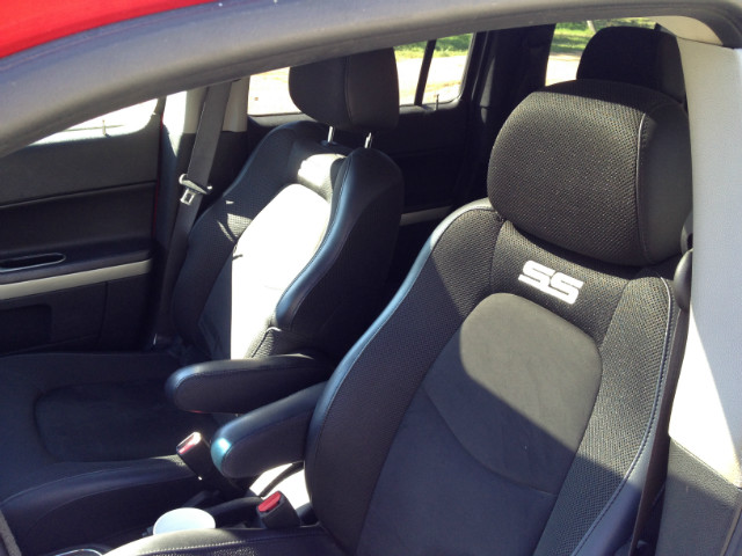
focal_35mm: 35
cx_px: 371
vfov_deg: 40.7
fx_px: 750
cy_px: 278
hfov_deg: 52.6
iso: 64
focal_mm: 4.28
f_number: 2.4
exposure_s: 1/60
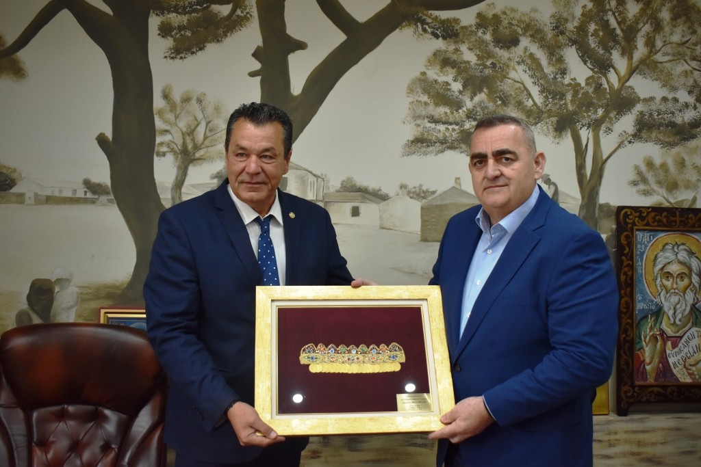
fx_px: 730
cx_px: 350
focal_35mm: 38
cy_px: 234
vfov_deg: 35.5
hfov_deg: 51.3
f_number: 4
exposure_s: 1/250
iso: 560
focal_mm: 25
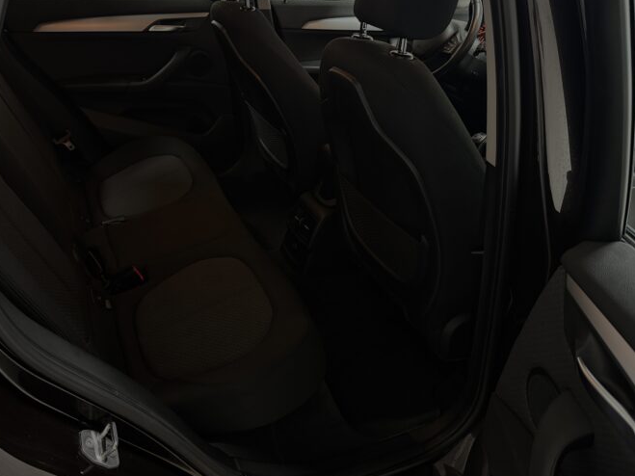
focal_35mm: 29
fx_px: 532
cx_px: 253
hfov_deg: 61.1
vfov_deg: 48.1
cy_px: 208
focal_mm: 6.76
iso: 800
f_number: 1.78
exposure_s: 1/25
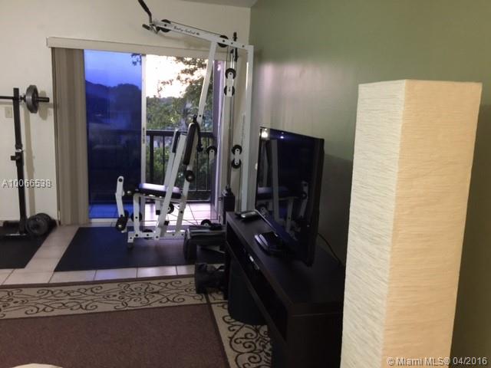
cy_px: 184
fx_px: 411
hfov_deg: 61.7
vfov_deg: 48.2
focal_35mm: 29
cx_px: 246
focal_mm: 4.15
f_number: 2.2
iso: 80
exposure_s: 1/4
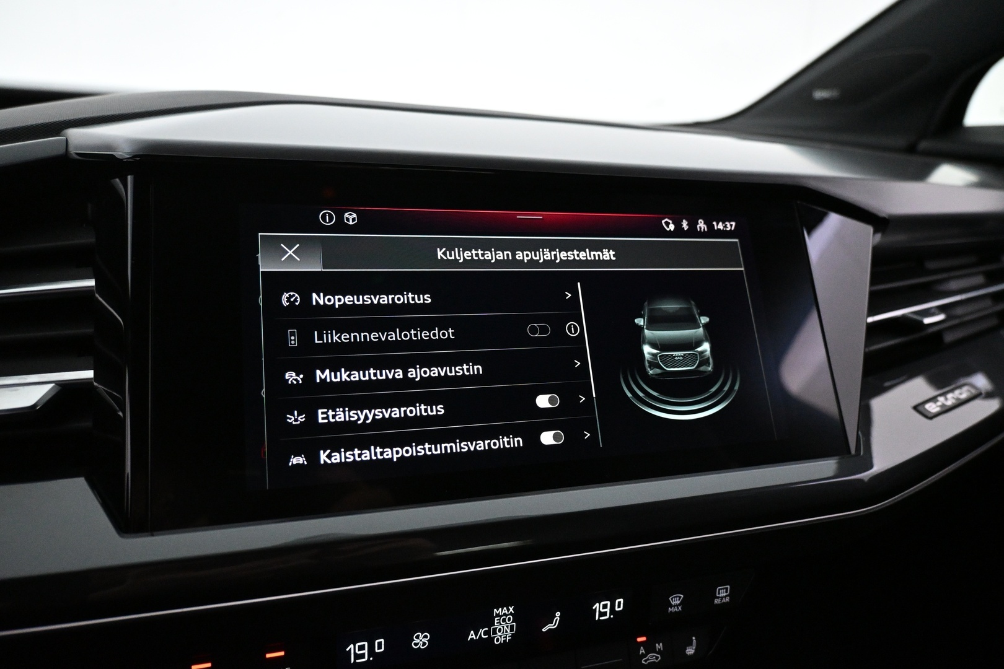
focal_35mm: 26
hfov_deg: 70.4
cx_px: 502
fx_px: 711
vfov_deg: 50.4
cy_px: 334
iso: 4000
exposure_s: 1/125
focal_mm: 17
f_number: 3.5
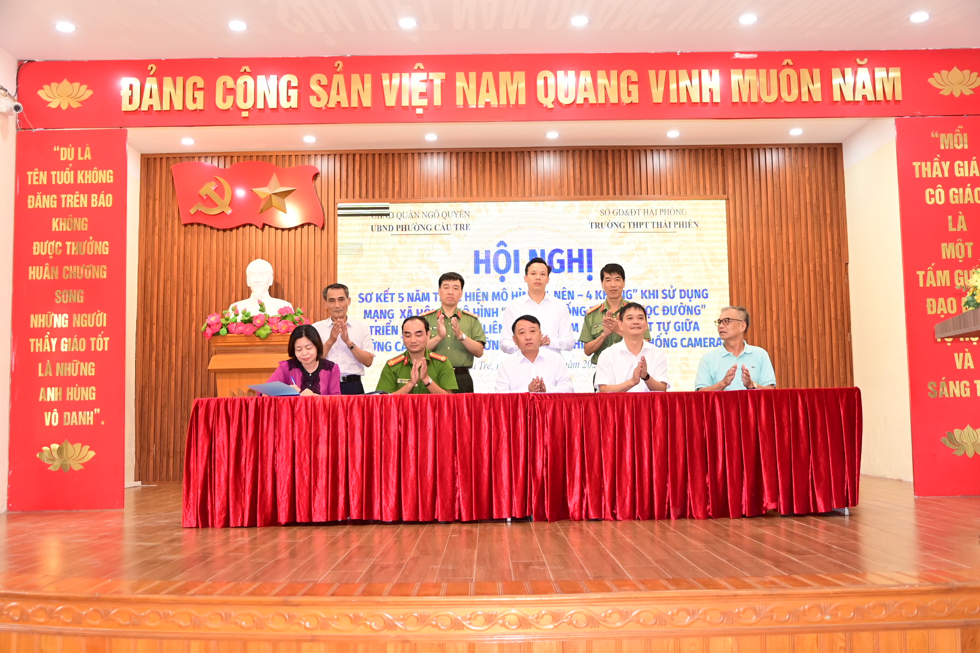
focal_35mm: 33
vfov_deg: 40.0
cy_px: 326
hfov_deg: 57.2
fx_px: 898
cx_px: 490
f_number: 4
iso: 1600
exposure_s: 1/200
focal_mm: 22
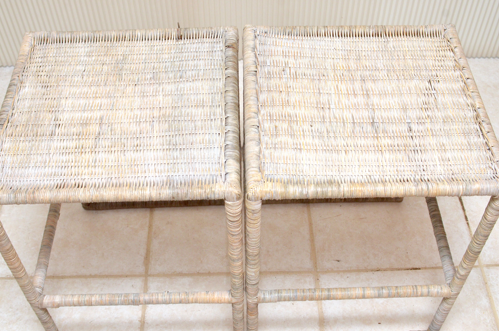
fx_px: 595
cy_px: 166
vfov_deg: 31.1
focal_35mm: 43
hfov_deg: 45.5
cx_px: 244
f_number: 8
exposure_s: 1/160
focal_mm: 28
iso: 800
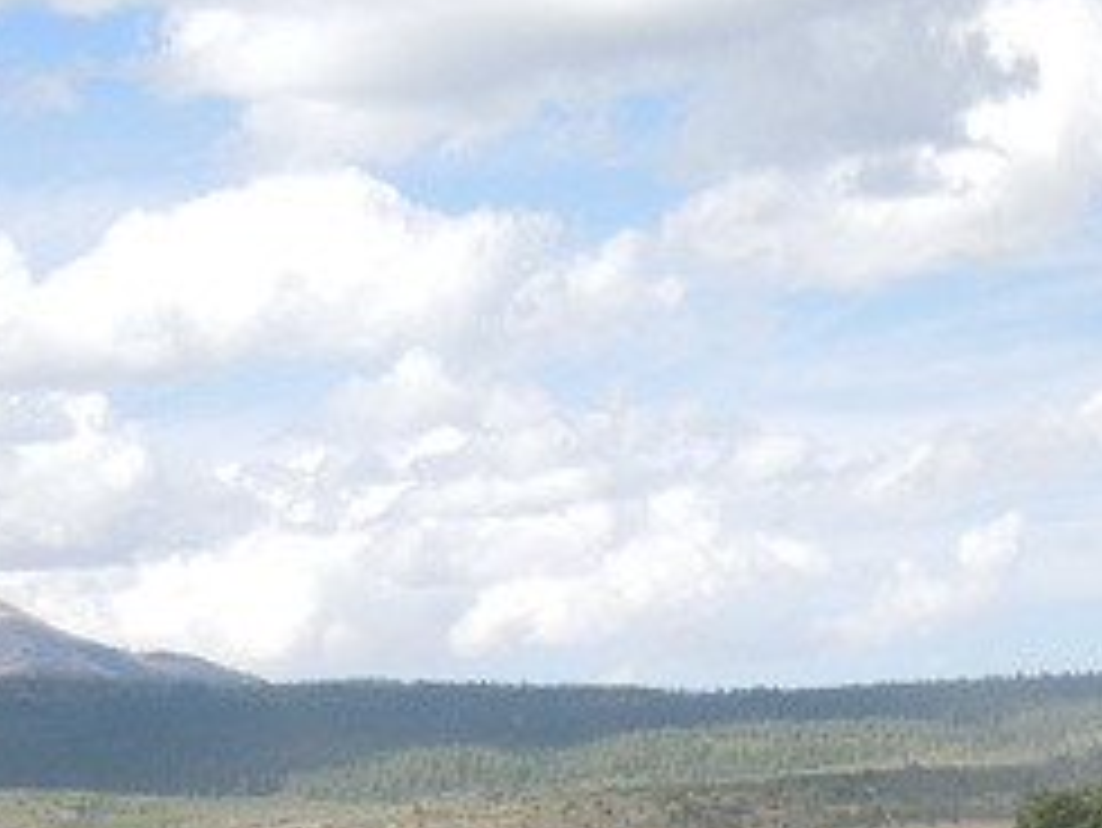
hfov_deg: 11.9
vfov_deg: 8.8
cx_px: 1264
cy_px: 1323
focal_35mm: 163
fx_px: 5192
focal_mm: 7
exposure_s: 1/640
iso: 100
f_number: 3.8
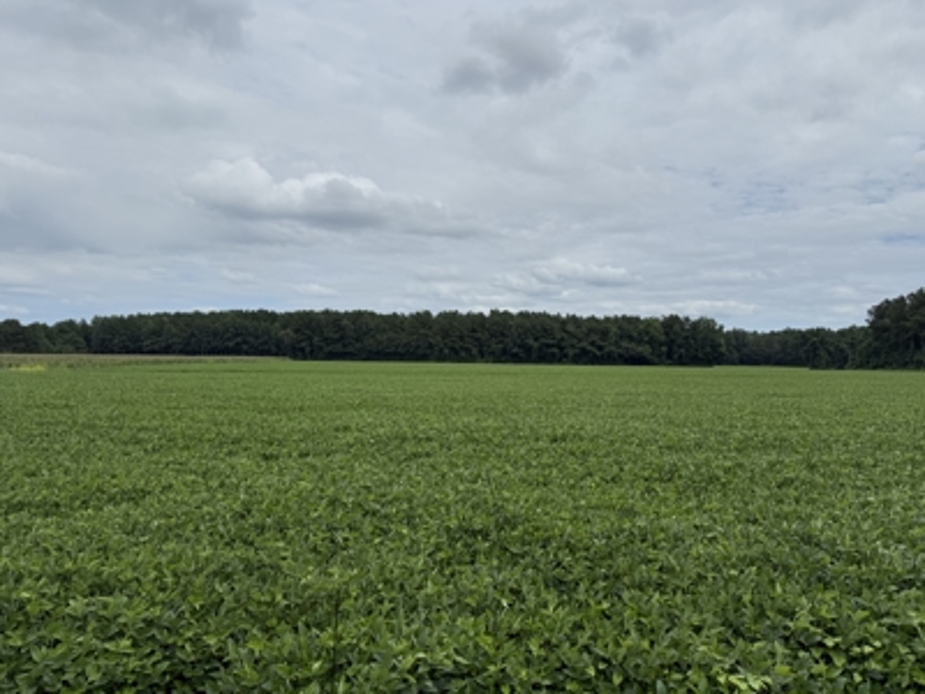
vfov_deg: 56.8
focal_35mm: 24
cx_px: 462
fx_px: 641
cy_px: 347
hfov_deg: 71.6
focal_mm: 6.76
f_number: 1.78
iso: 80
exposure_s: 1/9091
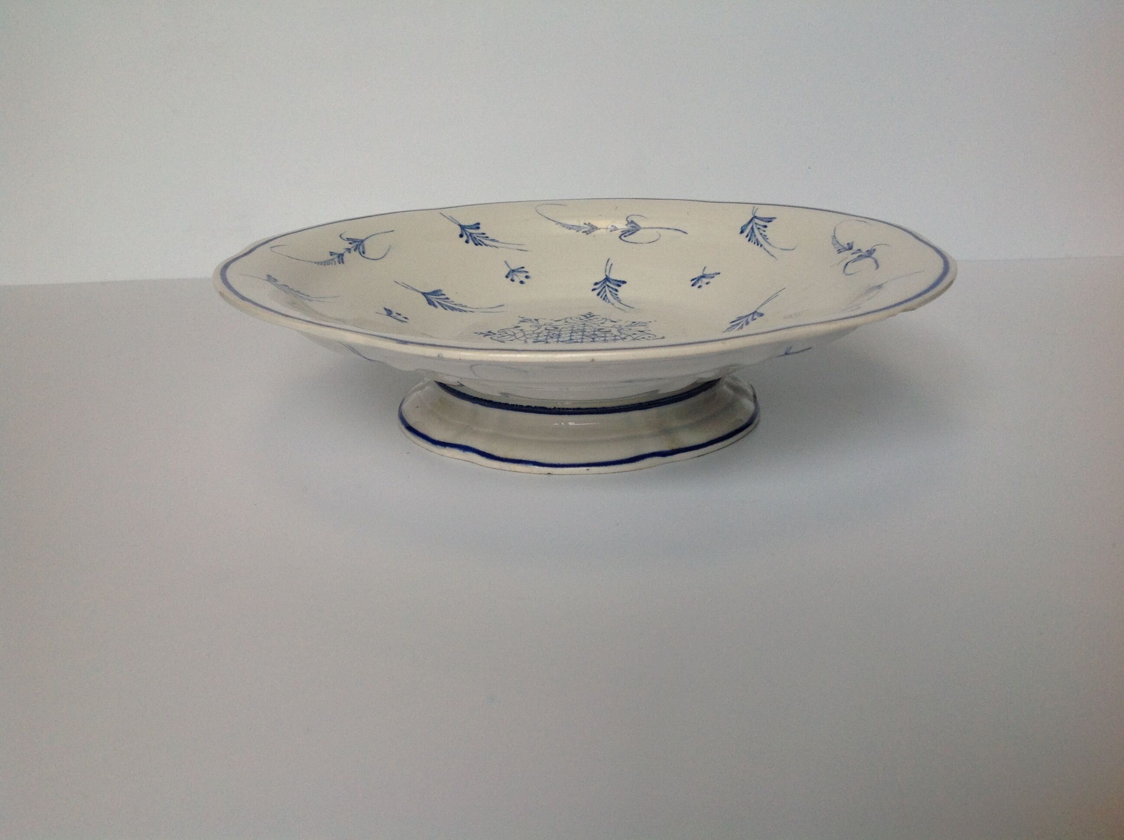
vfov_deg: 40.6
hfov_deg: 52.7
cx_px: 562
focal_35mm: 35
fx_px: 1135
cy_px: 420
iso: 80
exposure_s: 1/120
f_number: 2.4
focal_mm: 4.28
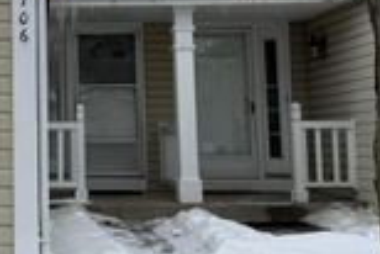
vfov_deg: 16.7
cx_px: -20
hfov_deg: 23.7
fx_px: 856
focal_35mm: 81
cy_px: 31
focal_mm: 6.76
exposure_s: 1/2053
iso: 80
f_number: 1.78
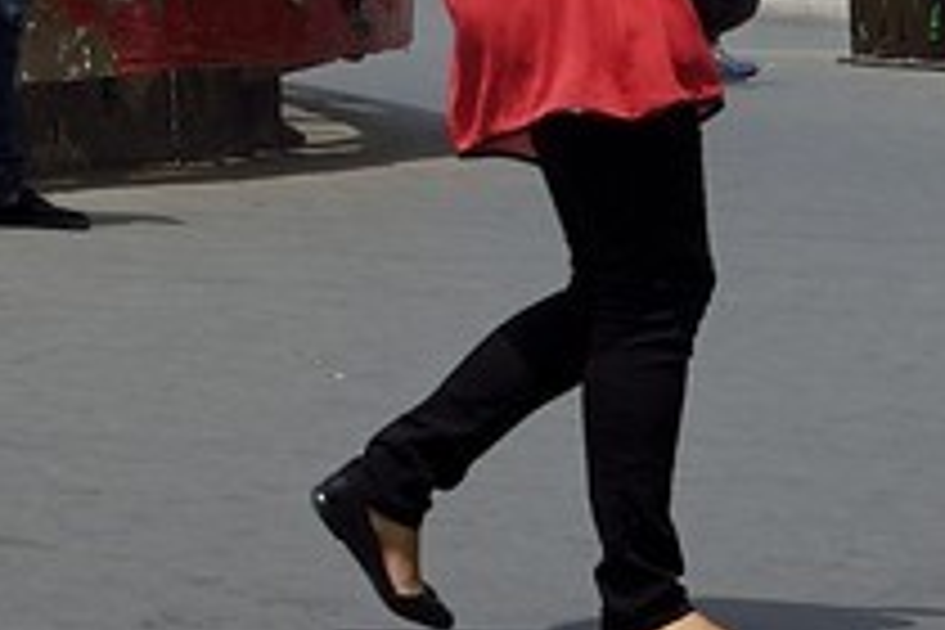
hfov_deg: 6.0
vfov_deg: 4.1
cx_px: -1886
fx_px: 8399
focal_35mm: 320
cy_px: -1570
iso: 200
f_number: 11
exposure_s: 1/500
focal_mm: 42
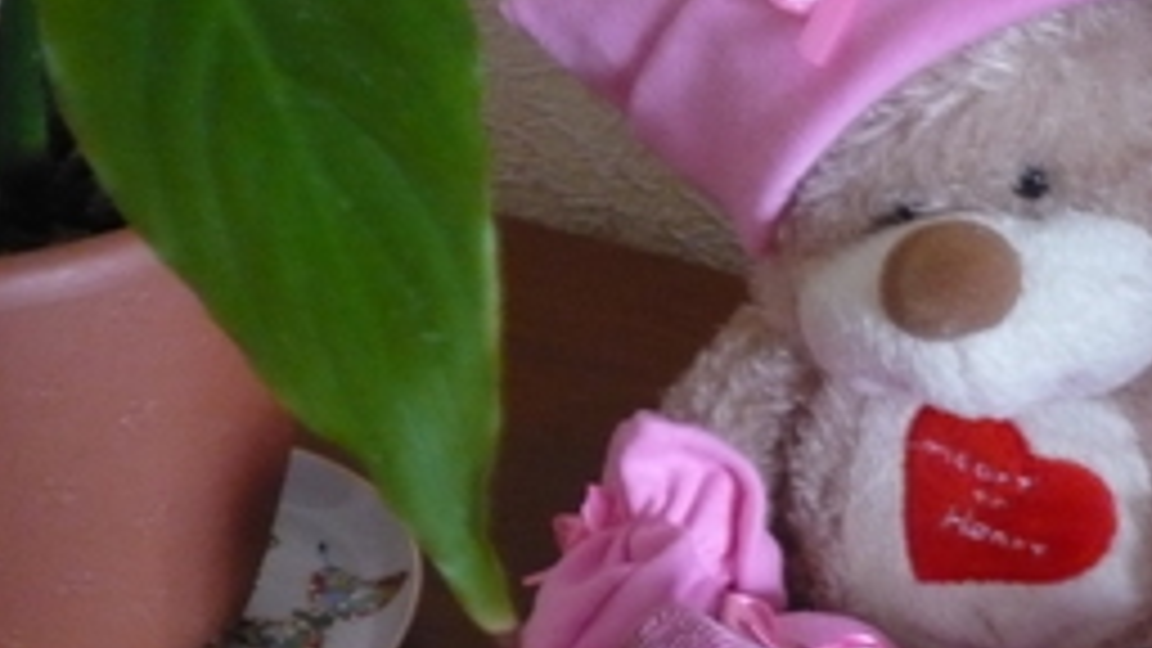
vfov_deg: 18.0
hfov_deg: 30.6
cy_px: 396
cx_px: 936
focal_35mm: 67
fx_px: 2047
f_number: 2.8
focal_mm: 5.8
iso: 400
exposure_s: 1/4
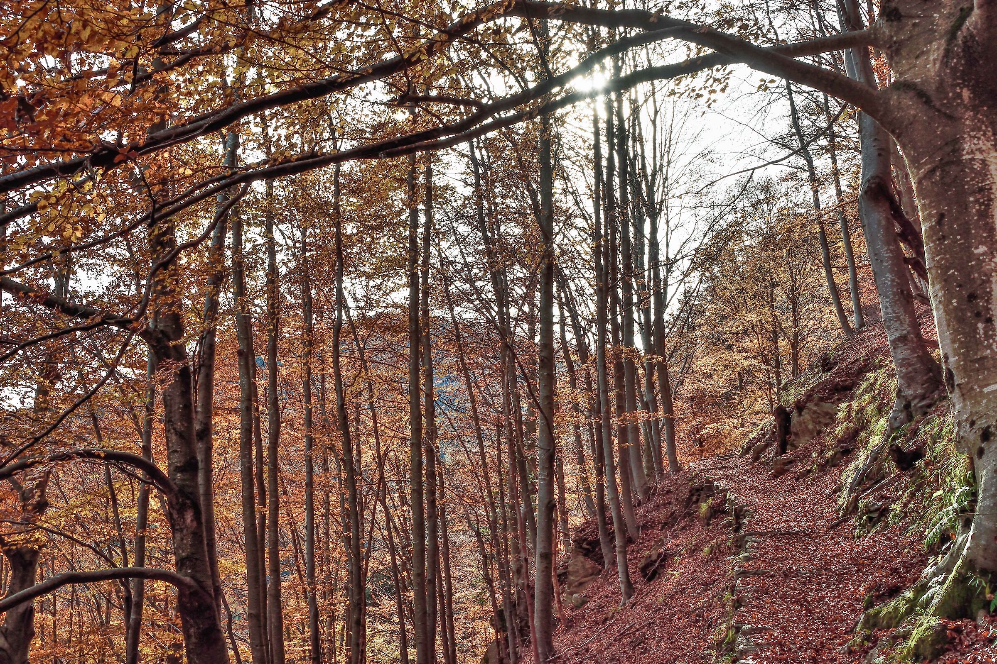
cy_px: 332
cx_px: 498
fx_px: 914
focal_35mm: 33
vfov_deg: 40.0
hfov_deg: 57.2
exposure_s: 1/40
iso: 100
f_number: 11
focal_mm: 22
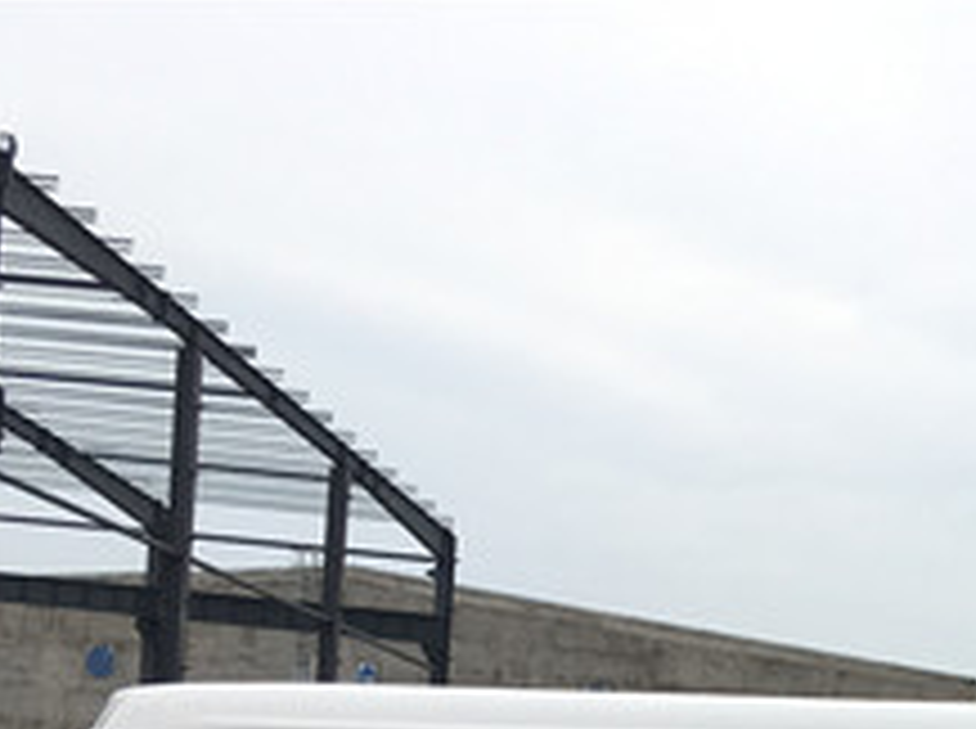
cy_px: 1188
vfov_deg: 14.2
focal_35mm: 95
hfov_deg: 19.5
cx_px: 1151
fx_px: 2674
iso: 25
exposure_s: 1/1131
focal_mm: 4.15
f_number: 2.2
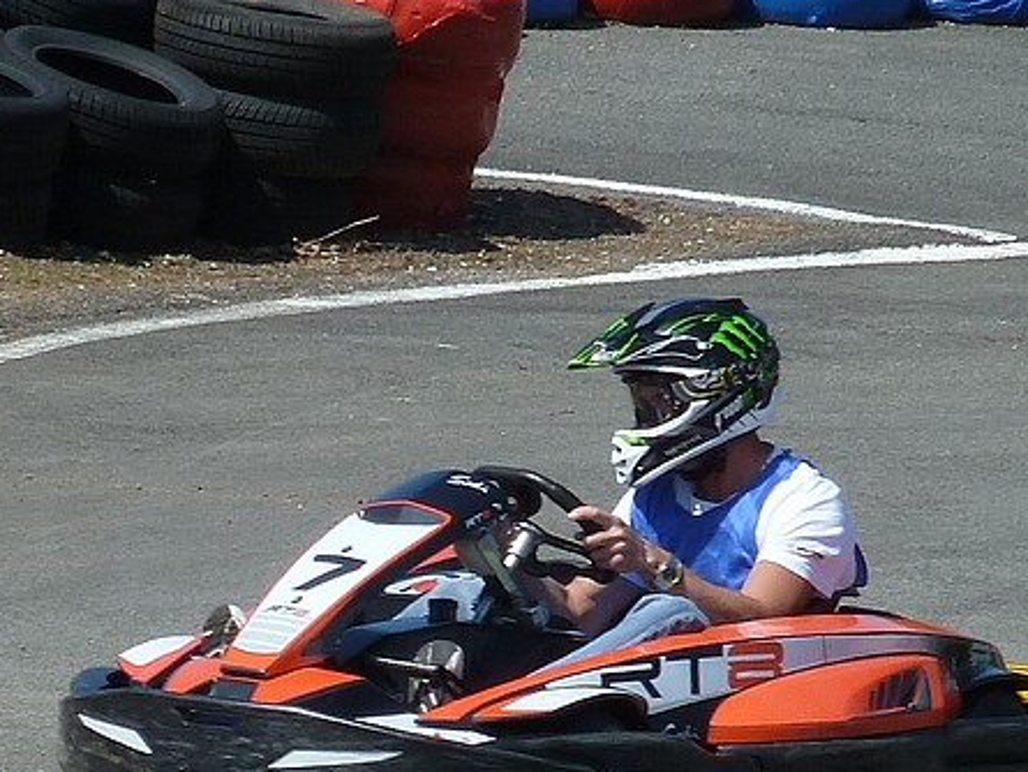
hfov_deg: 2.8
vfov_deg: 2.1
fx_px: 21002
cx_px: 677
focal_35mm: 707
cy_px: 548
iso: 100
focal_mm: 49.2
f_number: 4.9
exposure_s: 1/500
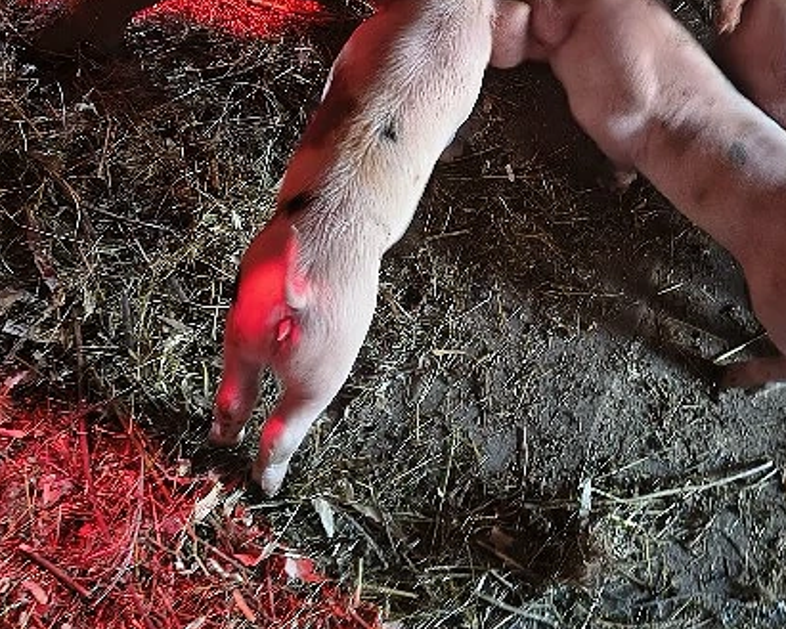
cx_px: 432
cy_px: -59
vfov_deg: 24.9
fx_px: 1326
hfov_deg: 33.0
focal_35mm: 57
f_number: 1.8
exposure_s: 1/14.3
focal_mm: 5.56
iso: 1440
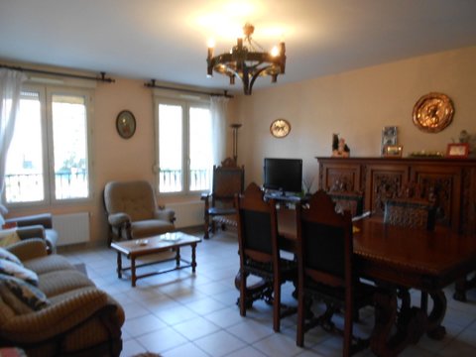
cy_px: 178
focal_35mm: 26
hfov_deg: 67.3
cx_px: 238
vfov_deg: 53.1
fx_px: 358
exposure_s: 1/30
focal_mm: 4.6
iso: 200
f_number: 3.2
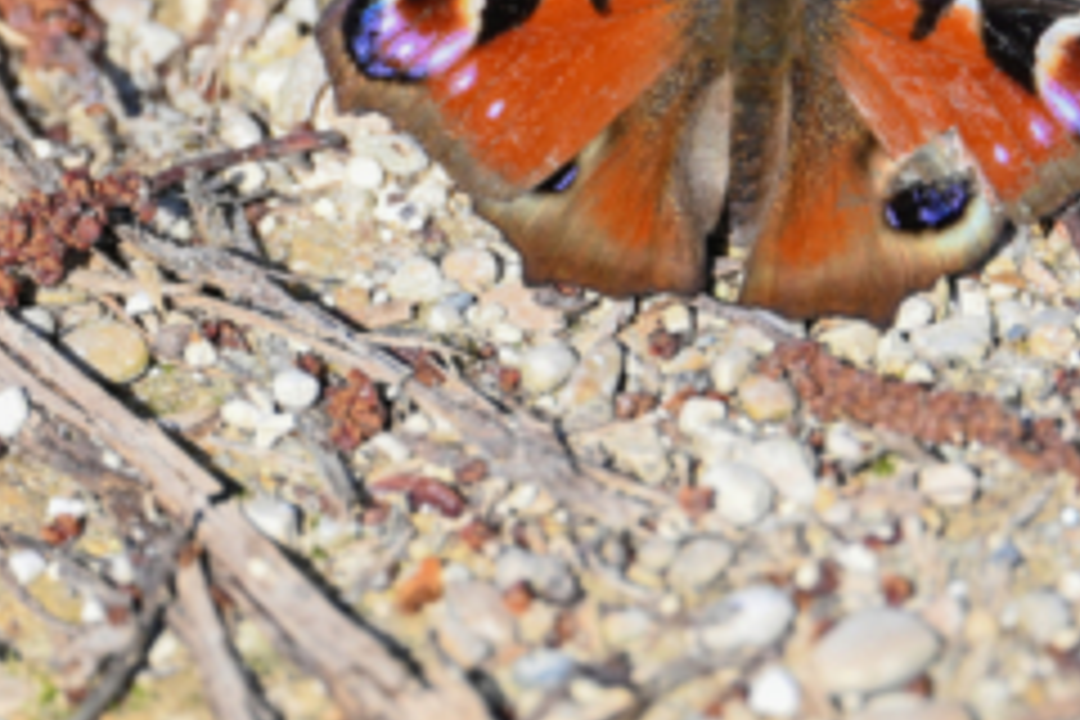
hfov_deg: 2.0
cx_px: 734
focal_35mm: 1042
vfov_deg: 1.3
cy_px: 52
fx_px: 31258
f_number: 6.7
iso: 1400
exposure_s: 1/2000
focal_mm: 500
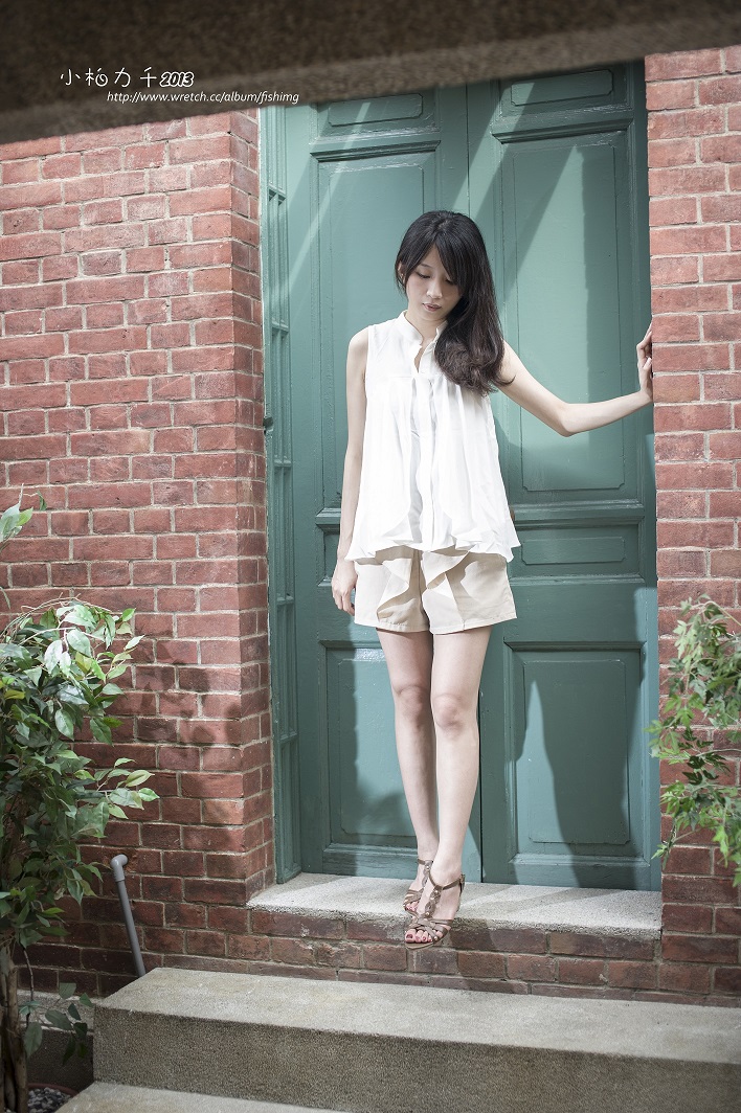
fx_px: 1546
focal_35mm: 50
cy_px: 556
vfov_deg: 39.6
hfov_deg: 27.0
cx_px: 370
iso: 100
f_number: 2.2
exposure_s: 1/200
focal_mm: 50
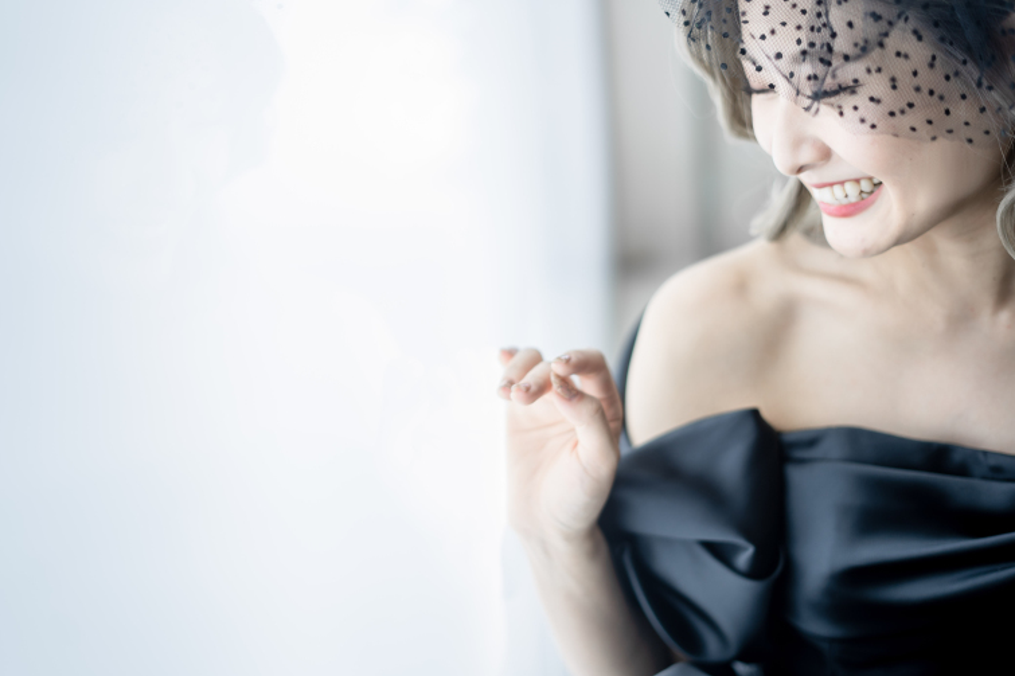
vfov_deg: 25.5
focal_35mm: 53
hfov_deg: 37.5
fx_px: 1494
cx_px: 535
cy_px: 327
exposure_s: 1/100
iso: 125
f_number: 1.8
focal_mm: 50
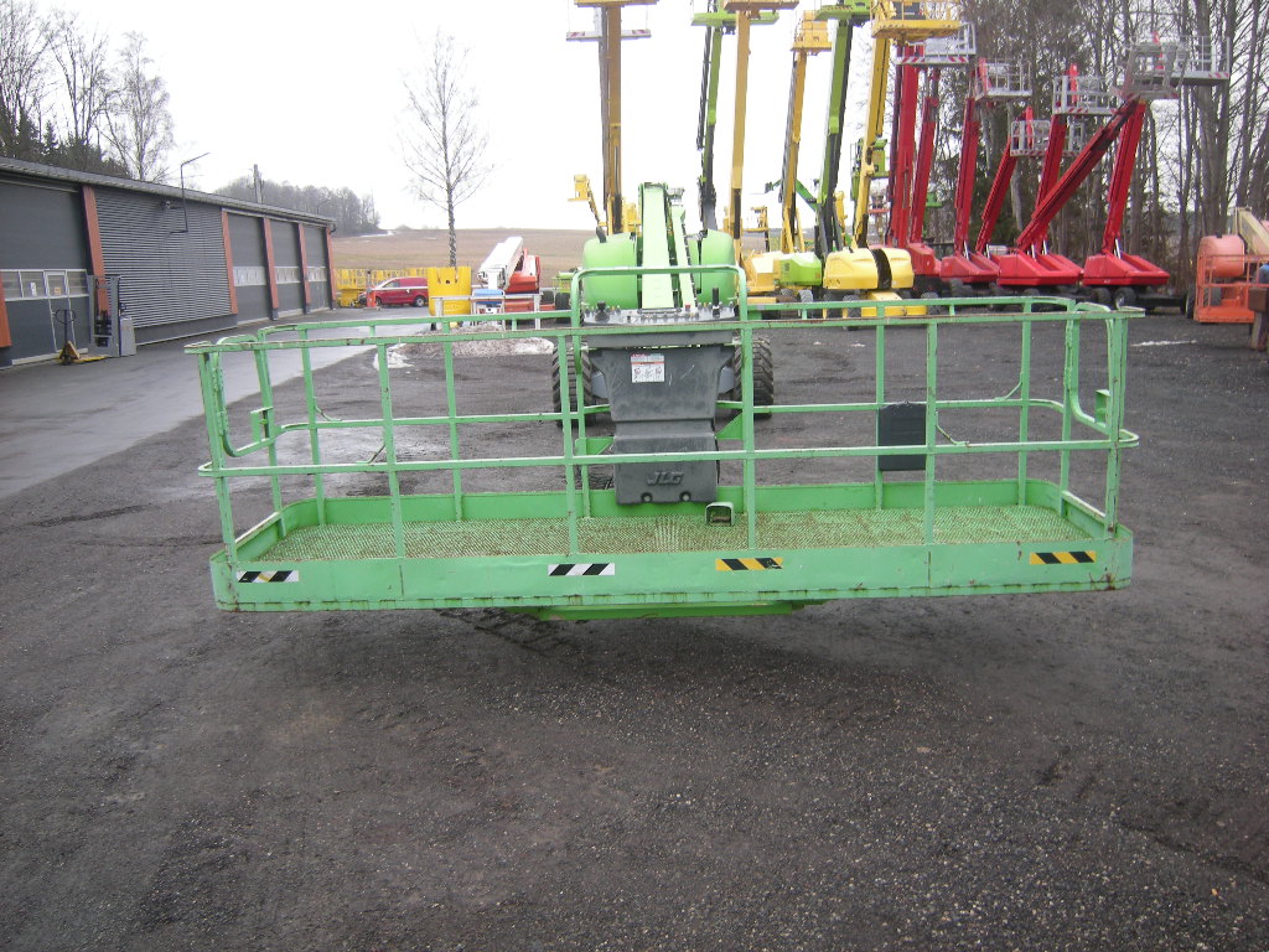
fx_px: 1026
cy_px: 476
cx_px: 634
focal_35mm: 28
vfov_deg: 49.7
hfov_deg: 63.4
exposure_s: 1/37.6
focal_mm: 4.7
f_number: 2.8
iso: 77
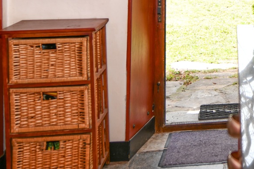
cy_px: -39
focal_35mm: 74
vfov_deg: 17.5
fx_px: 522
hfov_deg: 24.5
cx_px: 313
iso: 50
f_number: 3.5
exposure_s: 1/60
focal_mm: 17
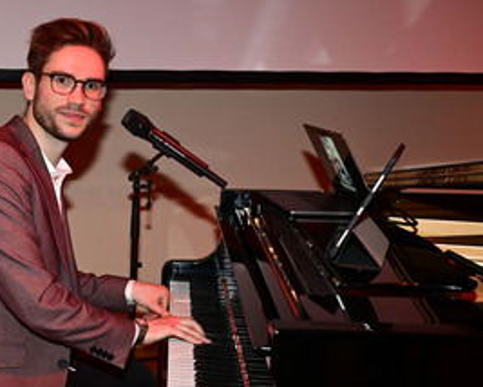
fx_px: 815
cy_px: 226
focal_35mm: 57
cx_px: 109
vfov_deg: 26.7
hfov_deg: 32.3
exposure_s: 1/200
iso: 3200
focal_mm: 36
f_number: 5.6
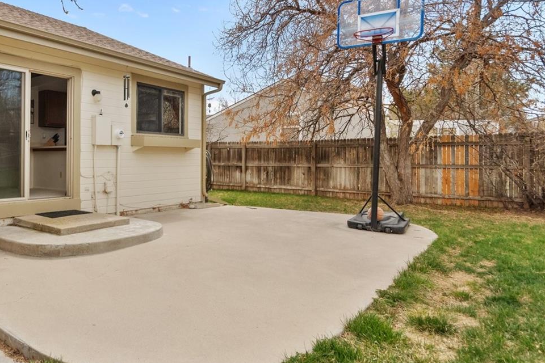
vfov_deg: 51.1
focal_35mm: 25
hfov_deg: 68.0
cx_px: 153
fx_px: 378
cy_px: 157
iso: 400
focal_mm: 10
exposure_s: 1/320
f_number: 8
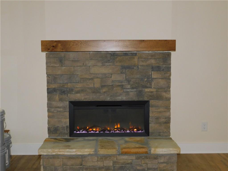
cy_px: 86
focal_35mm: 40
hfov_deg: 46.8
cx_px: 114
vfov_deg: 36.0
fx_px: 263
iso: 200
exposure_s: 1/30
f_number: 3.6
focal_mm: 7.1
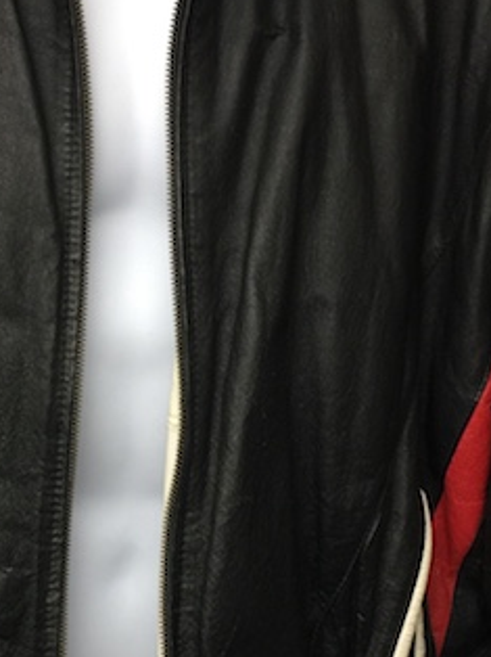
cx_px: 127
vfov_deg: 26.2
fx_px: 1401
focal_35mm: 74
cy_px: 441
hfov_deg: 19.7
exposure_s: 1/15
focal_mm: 4.15
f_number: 2.2
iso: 32
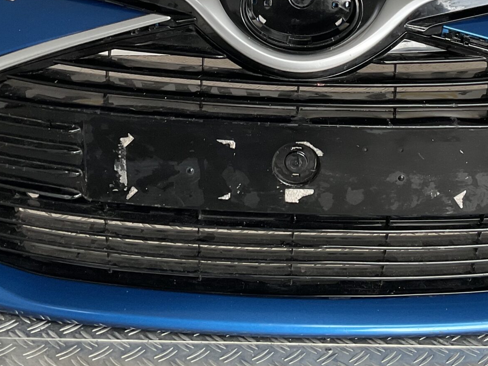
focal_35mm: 63
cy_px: -6
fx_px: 888
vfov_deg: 22.3
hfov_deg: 30.6
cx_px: 293
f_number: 1.8
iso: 40
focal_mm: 3
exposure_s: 1/50
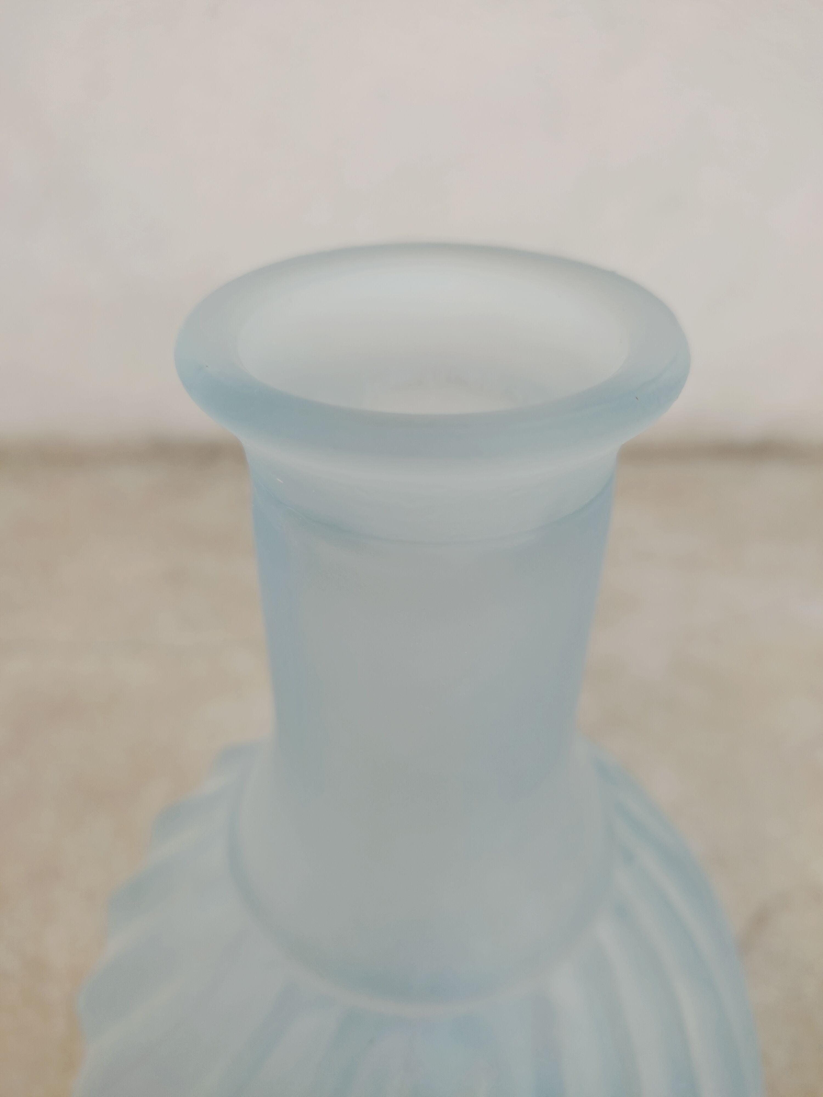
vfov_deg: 67.3
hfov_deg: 53.1
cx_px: 412
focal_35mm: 26
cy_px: 548
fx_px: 824
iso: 136
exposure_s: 1/50
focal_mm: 4.74
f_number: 1.79
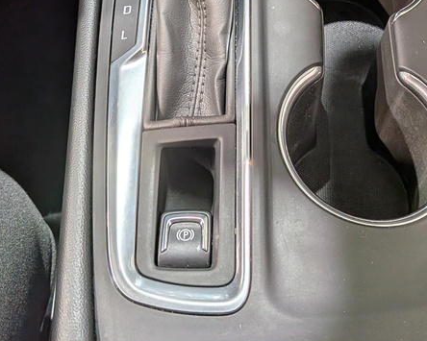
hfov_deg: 34.5
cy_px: 12
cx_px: 273
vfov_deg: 26.8
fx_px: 682
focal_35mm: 54
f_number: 1.7
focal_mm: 4.53
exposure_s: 1/100
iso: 39
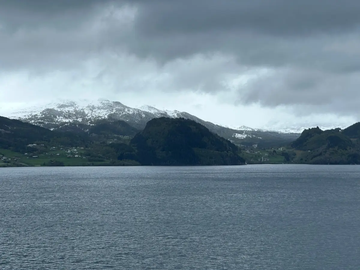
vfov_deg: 19.1
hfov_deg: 25.3
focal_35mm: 77
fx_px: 801
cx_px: 180
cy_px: 135
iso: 32
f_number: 2.8
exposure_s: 1/479
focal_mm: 9
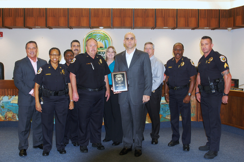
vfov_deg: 33.0
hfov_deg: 48.0
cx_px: 122
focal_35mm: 40
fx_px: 274
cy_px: 81
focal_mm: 27
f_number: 3.5
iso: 400
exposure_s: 1/60
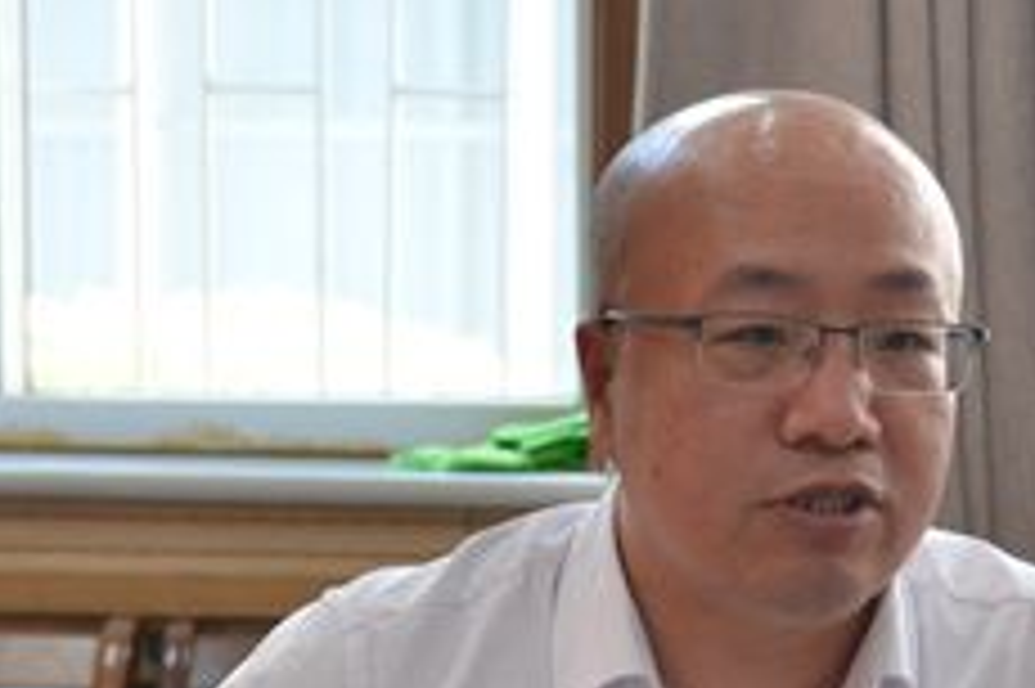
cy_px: 663
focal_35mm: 195
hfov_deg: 10.5
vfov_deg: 7.0
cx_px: 756
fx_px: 5602
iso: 500
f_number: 4.8
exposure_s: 1/60
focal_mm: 50
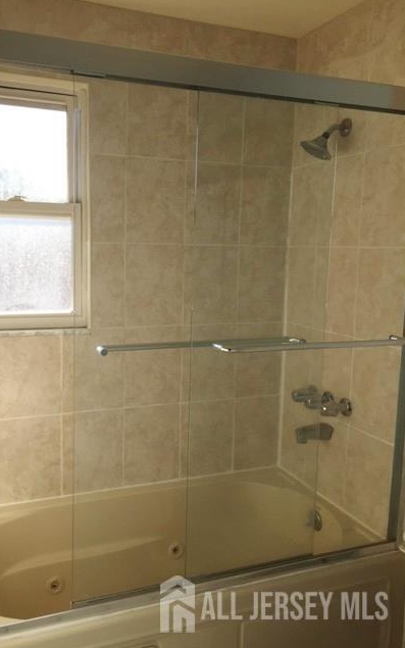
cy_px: 323
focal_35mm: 31
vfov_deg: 61.2
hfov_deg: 40.5
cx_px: 167
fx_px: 547
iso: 32
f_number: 2.2
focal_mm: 4.15
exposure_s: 1/347
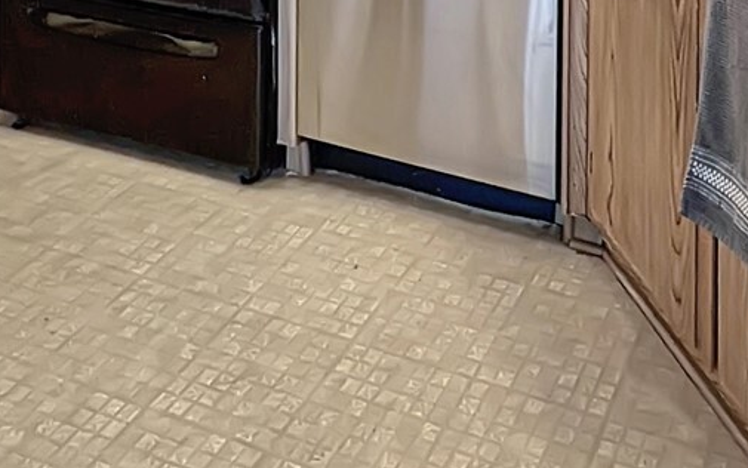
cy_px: -392
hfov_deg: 41.2
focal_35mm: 47
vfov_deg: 19.7
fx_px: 958
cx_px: 575
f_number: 2.2
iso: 250
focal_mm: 2.22
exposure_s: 1/60
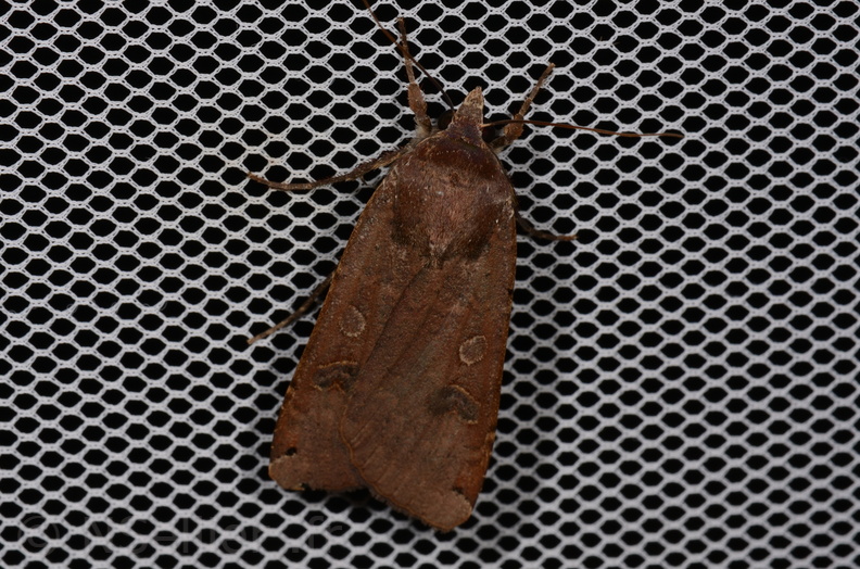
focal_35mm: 128
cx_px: 430
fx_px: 3039
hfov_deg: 16.1
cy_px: 284
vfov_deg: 10.7
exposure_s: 1/60
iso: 100
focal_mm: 85
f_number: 22
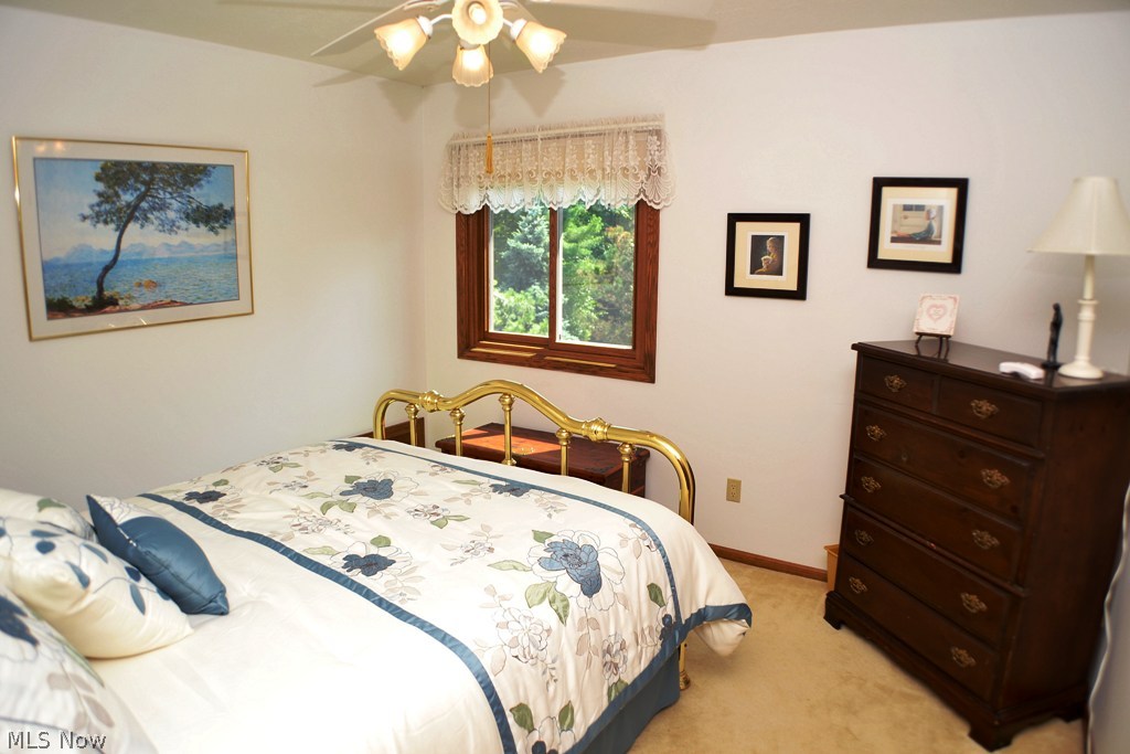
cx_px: 565
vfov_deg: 47.9
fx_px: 848
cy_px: 377
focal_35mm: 27
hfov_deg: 67.4
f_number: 4
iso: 100
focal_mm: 18
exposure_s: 1/60
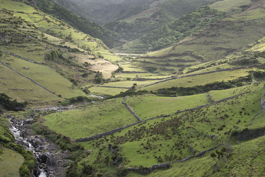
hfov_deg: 33.4
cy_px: 88
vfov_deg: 22.6
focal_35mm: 60
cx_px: 132
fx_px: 442
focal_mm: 40
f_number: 8
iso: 100
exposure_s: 1/125
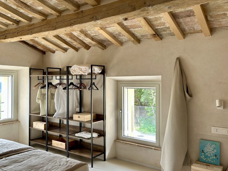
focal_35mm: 33
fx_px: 217
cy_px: 81
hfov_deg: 54.8
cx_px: 88
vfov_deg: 42.9
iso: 125
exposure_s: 1/121
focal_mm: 5.7
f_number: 1.5
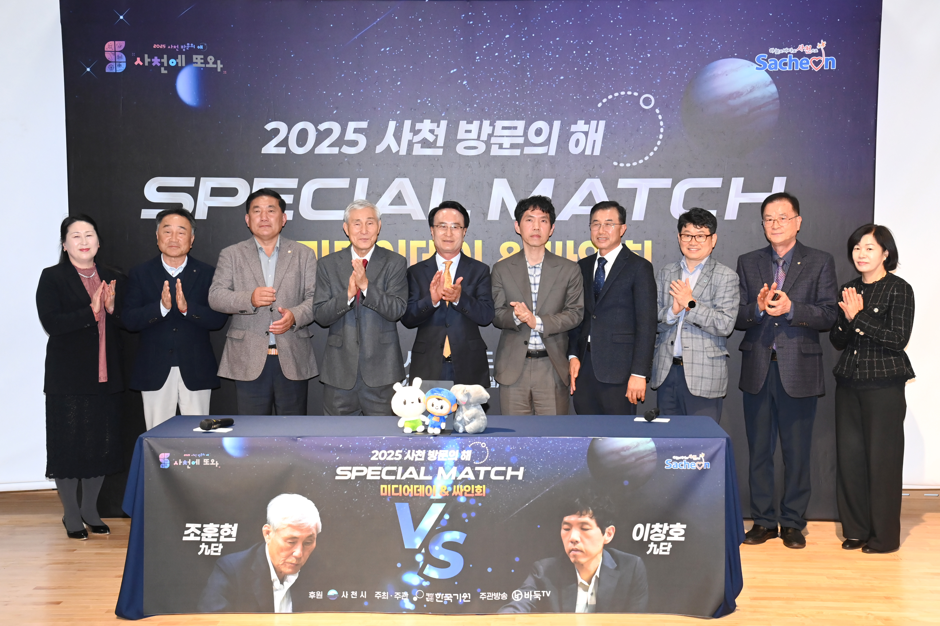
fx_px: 1201
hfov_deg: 42.7
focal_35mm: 46
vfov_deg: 29.2
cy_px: 313
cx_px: 470
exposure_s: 1/250
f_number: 7.1
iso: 4000
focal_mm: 46
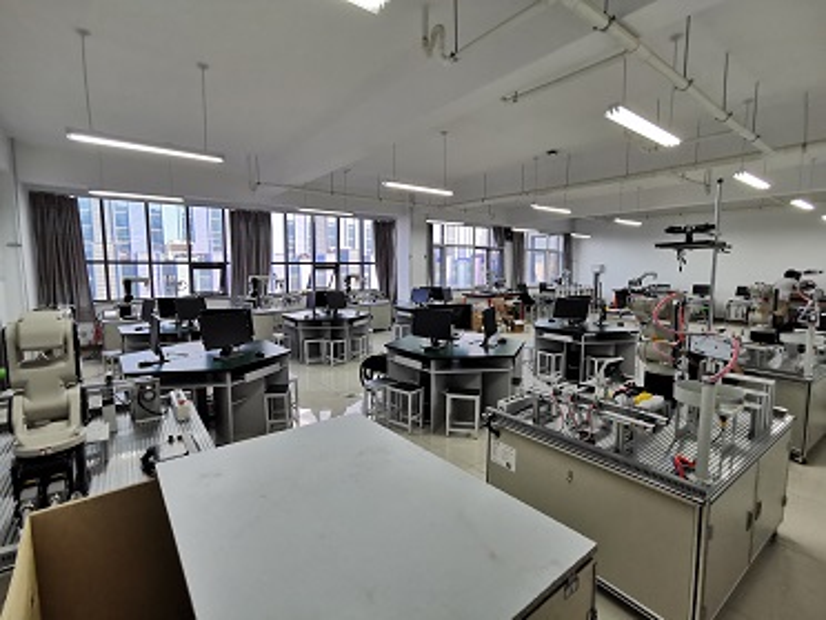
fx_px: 406
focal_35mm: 17
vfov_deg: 74.7
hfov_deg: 91.0
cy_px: 310
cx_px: 413
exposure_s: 1/50
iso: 125
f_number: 2.2
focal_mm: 2.26
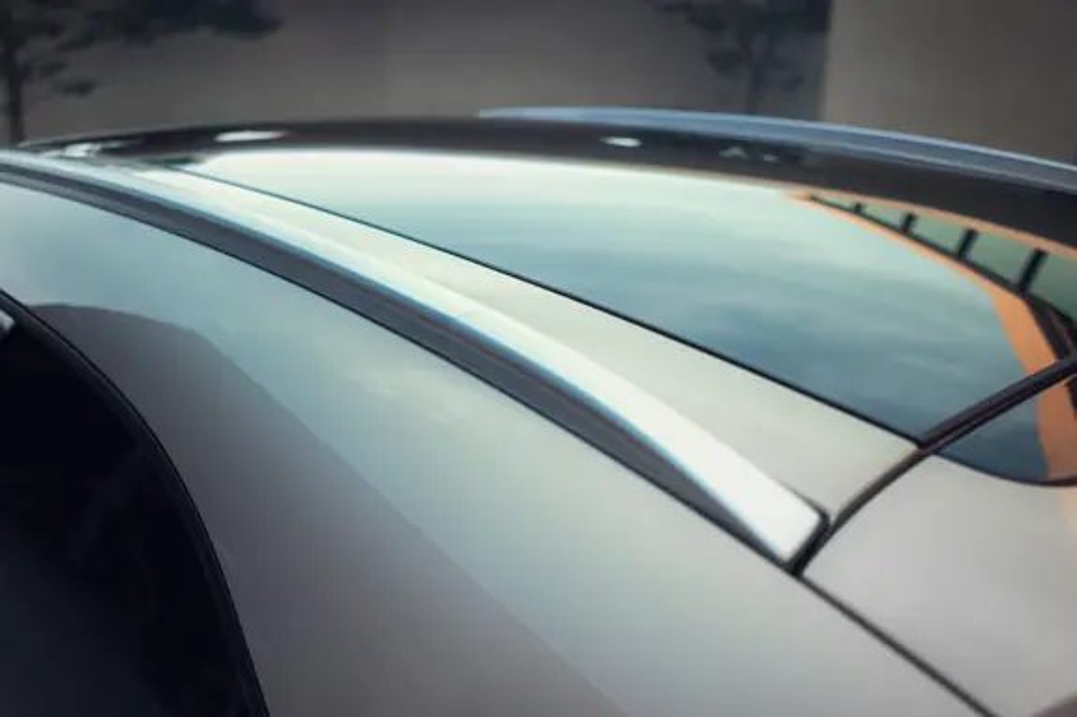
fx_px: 1047
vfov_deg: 37.8
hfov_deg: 54.4
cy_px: 358
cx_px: 538
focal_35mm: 35
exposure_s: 1/100
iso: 400
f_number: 2.8
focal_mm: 35
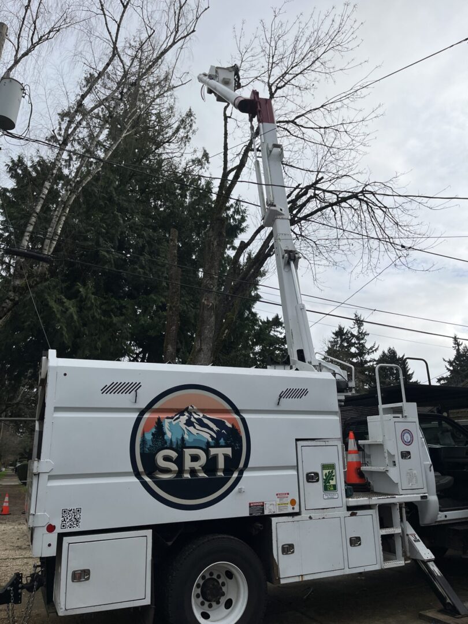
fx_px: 469
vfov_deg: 67.3
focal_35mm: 26
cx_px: 234
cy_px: 312
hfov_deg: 53.1
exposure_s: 1/6173
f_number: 1.6
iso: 50
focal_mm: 5.1
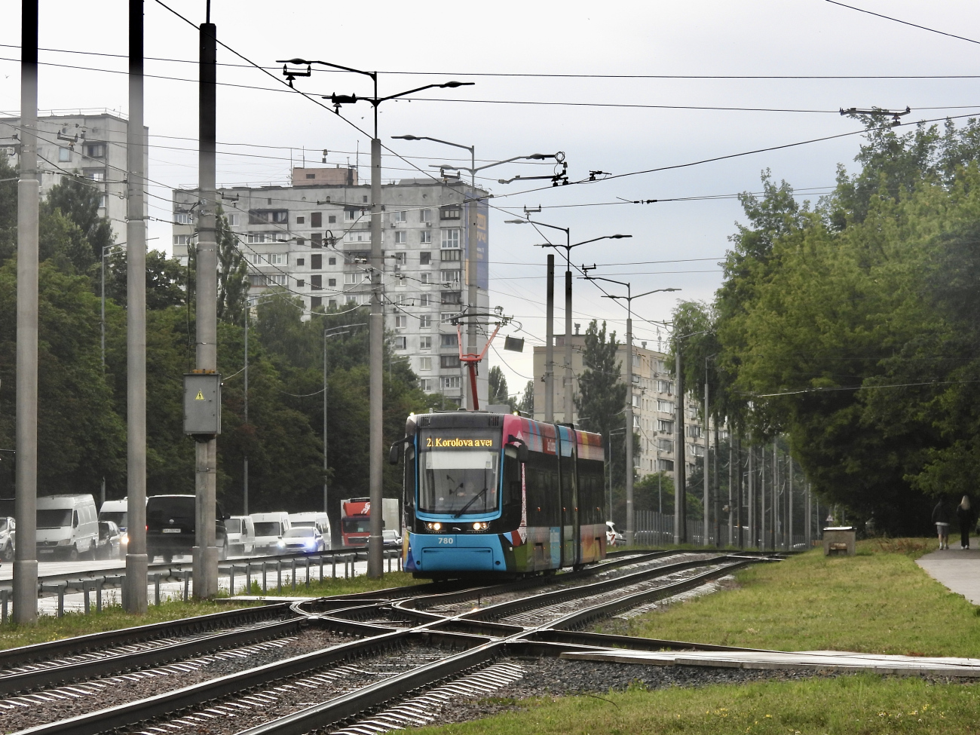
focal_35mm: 125
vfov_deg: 11.9
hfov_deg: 15.8
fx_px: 3539
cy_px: 368
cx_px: 490
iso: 100
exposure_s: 1/80
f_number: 4
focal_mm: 22.3
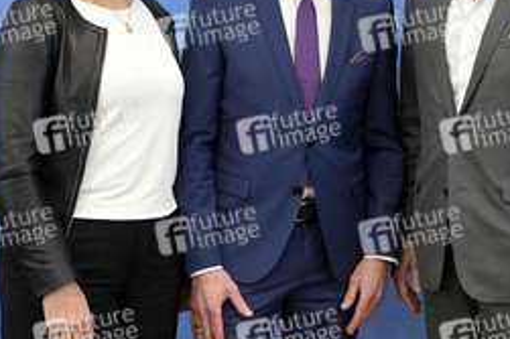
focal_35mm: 79
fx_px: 1118
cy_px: 79
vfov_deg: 17.1
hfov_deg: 25.1
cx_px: 438
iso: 5000
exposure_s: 1/500
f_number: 5
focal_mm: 44
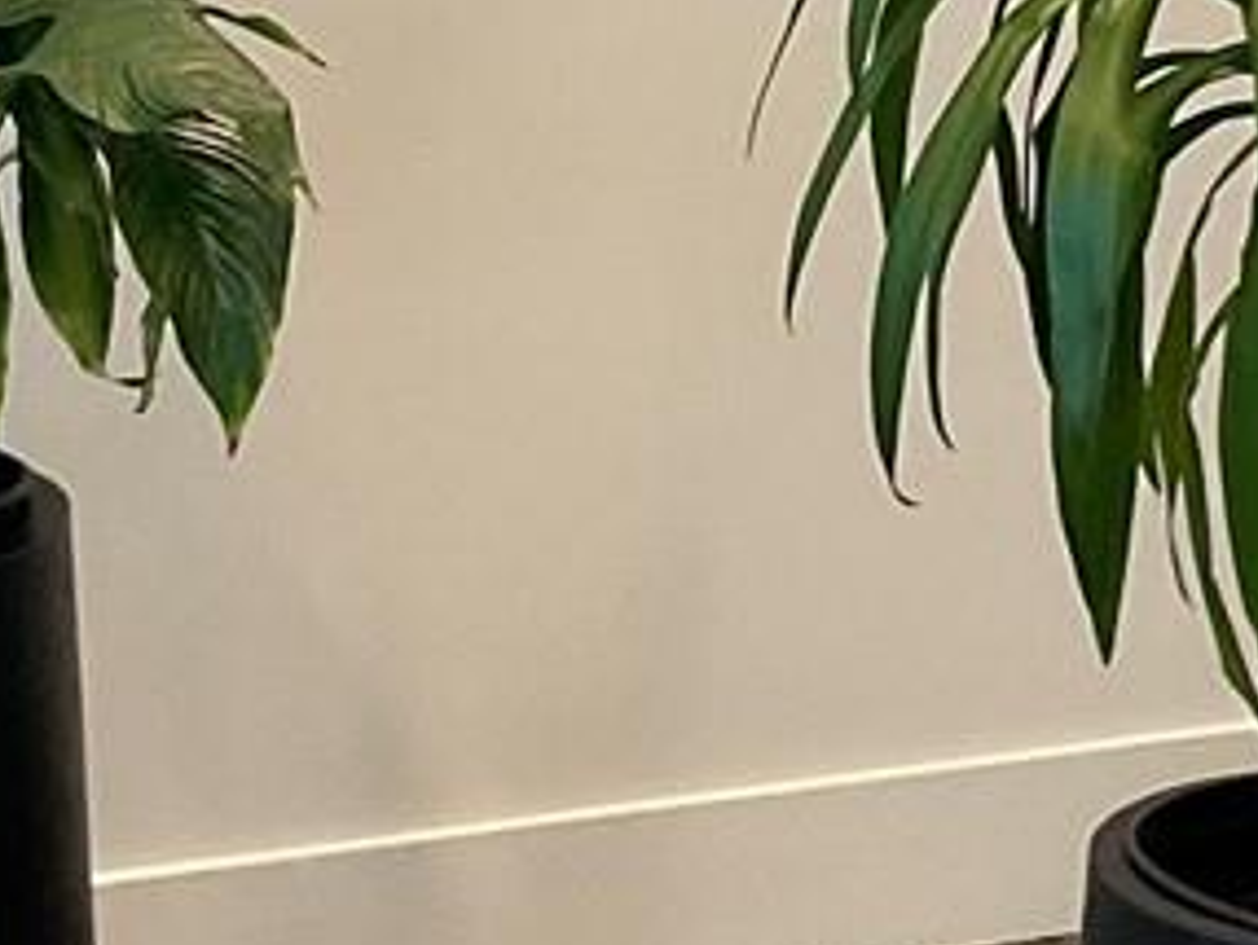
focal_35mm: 162
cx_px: 642
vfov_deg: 9.2
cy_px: 237
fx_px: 5892
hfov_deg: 12.2
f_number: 1.8
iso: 64
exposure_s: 1/60
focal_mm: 3
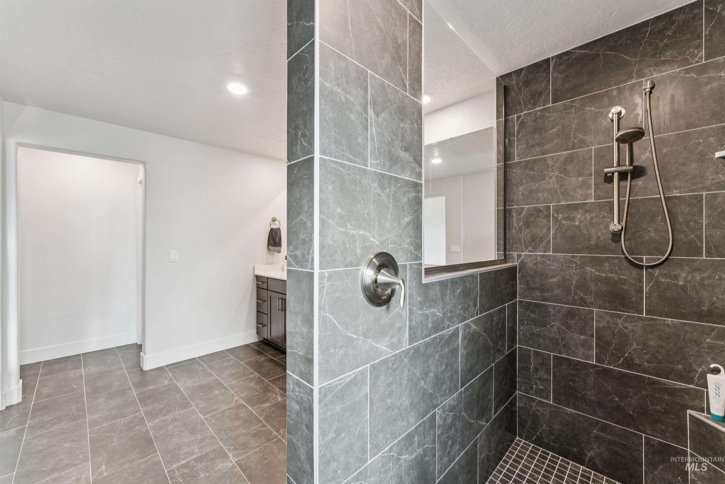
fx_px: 282
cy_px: 242
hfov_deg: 104.3
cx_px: 362
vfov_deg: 81.2
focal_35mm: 14
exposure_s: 1/2.5
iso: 400
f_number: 13
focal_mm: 14
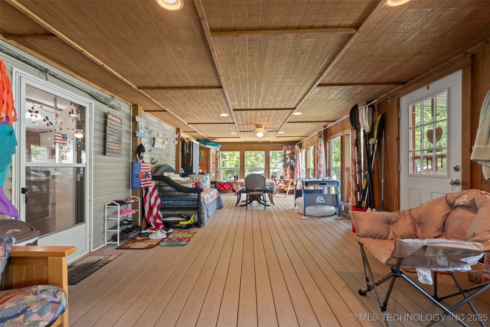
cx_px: 245
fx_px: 218
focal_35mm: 16
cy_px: 164
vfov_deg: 73.7
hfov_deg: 96.7
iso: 250
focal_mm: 16
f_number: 9
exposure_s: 1/1.25
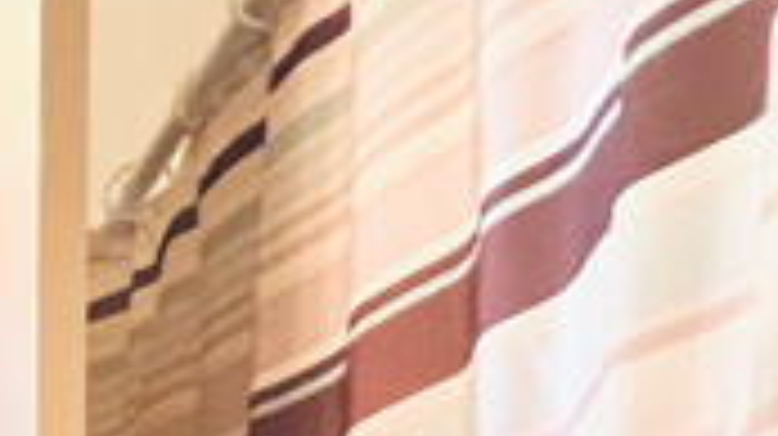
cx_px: -693
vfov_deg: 10.9
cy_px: 1196
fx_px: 1732
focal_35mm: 84
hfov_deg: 18.5
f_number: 1.8
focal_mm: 1.57
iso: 250
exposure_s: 1/60
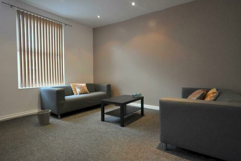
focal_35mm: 21
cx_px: 118
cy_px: 78
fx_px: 137
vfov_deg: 60.6
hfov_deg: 82.5
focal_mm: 13
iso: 1600
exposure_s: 1/80
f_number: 4.5
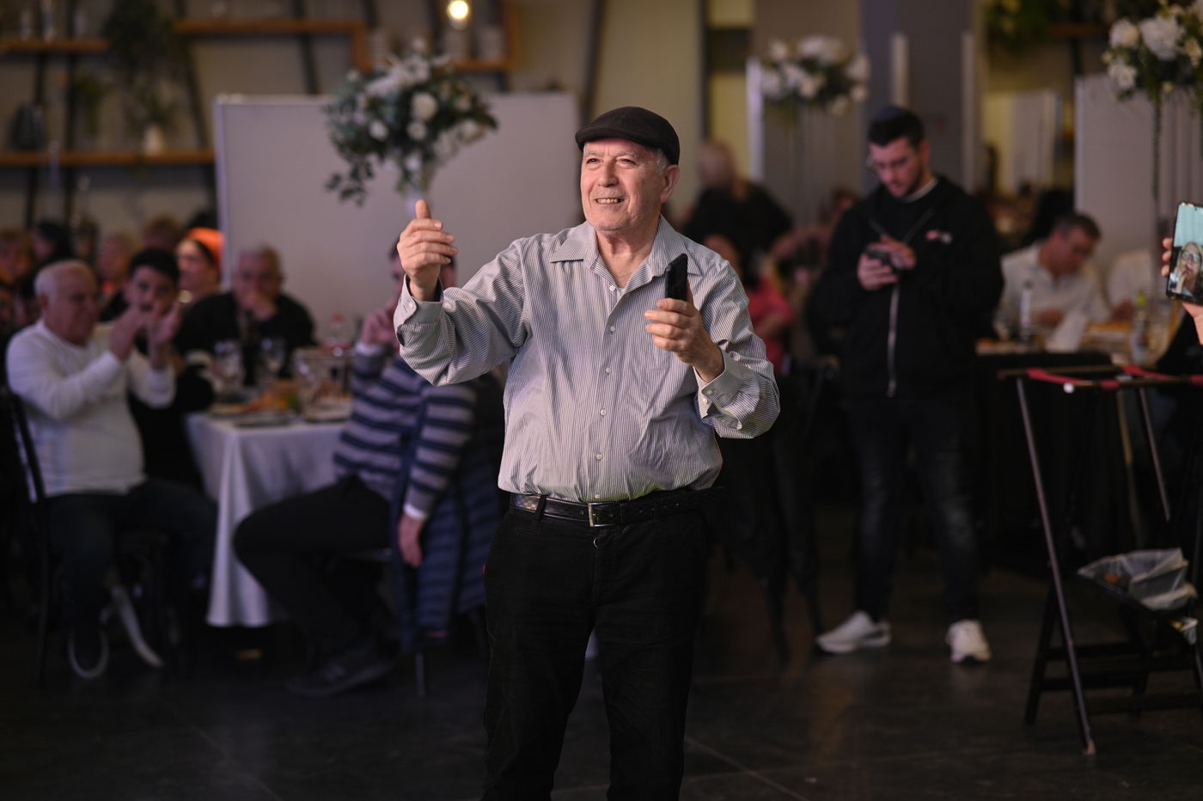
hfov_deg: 23.9
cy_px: 400
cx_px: 602
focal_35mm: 85
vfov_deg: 16.1
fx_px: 2839
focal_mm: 85
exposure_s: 1/200
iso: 500
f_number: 1.8
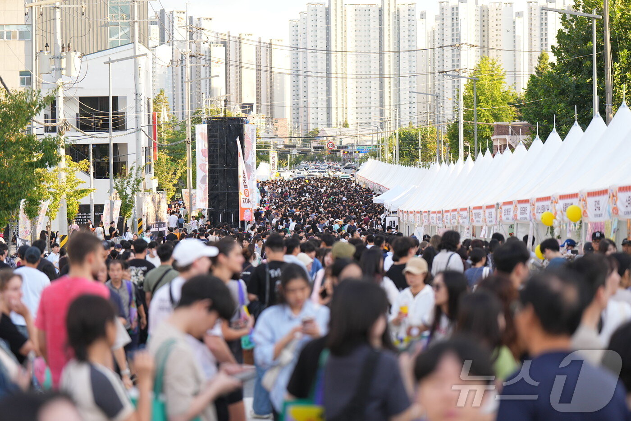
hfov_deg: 19.5
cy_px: 210
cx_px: 316
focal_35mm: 105
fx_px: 1840
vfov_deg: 13.0
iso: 320
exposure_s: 1/400
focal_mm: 105
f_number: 2.8
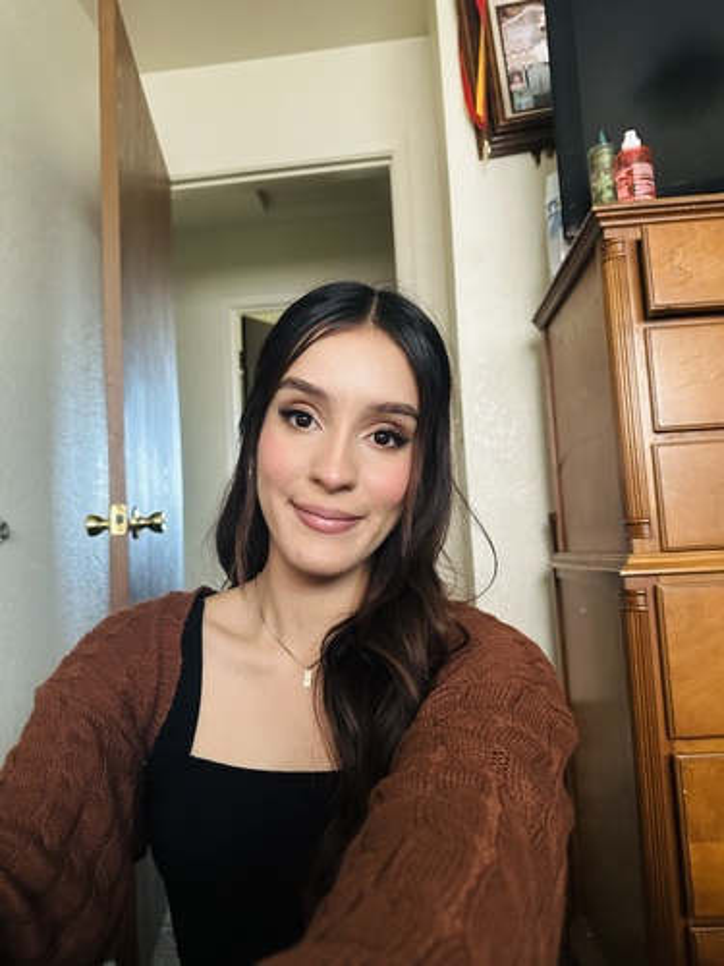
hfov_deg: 56.8
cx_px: 362
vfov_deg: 71.6
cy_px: 483
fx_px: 669
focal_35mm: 24
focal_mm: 6.86
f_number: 1.78
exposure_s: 1/55
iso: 1000
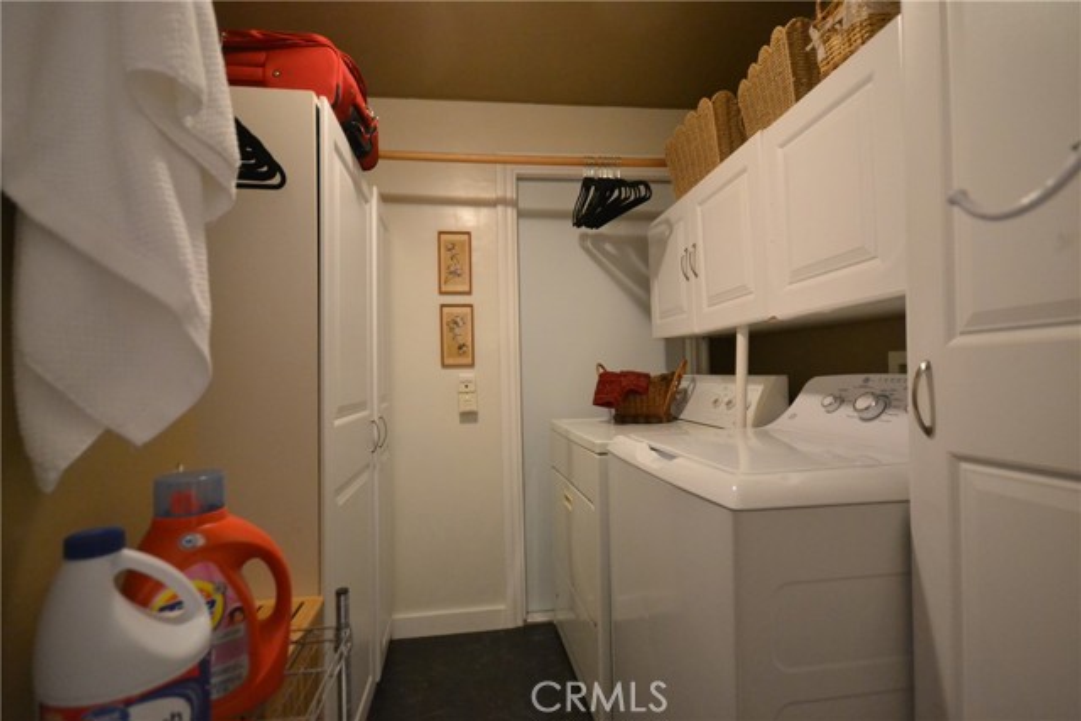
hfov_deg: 95.0
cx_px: 540
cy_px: 360
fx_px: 496
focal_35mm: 16
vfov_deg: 72.1
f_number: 4.2
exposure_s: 1/60
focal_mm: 11
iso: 2800
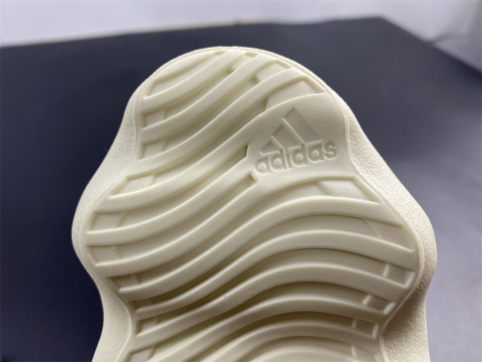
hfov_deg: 67.3
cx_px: 241
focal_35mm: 26
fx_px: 362
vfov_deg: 53.1
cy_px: 181
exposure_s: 1/100
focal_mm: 4.25
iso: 100
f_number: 1.8
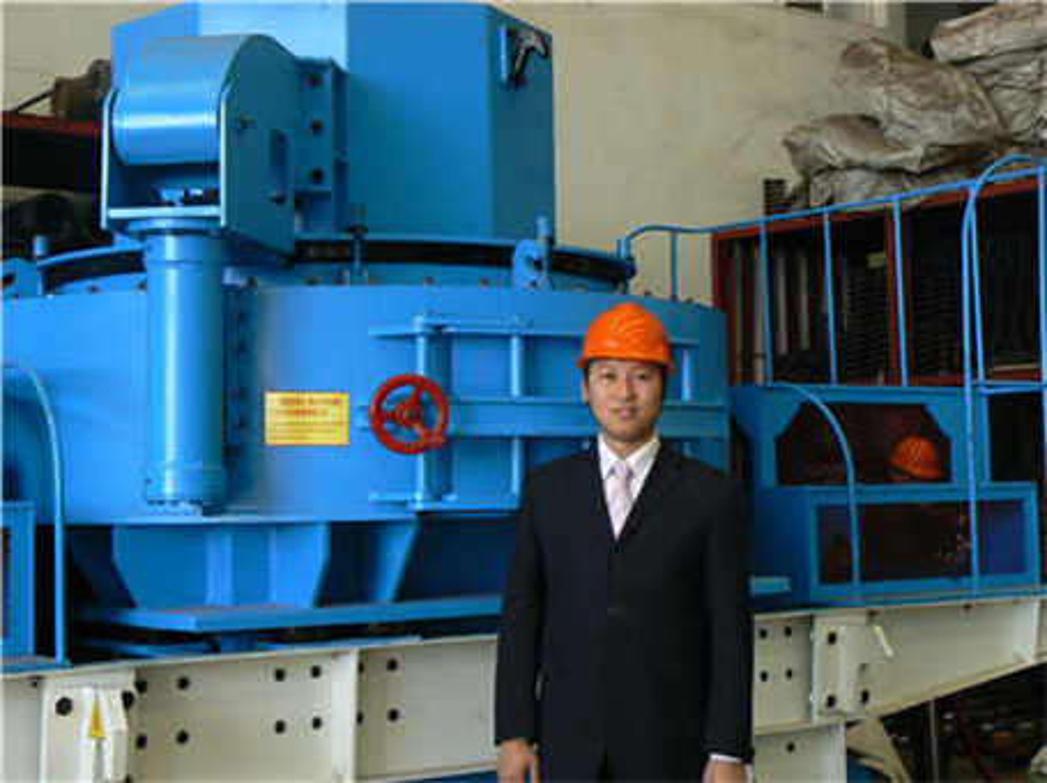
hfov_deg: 32.2
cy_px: 392
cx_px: 524
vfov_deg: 24.4
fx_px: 1812
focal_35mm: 60
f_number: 4
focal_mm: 10.1
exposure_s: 1/60
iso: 100
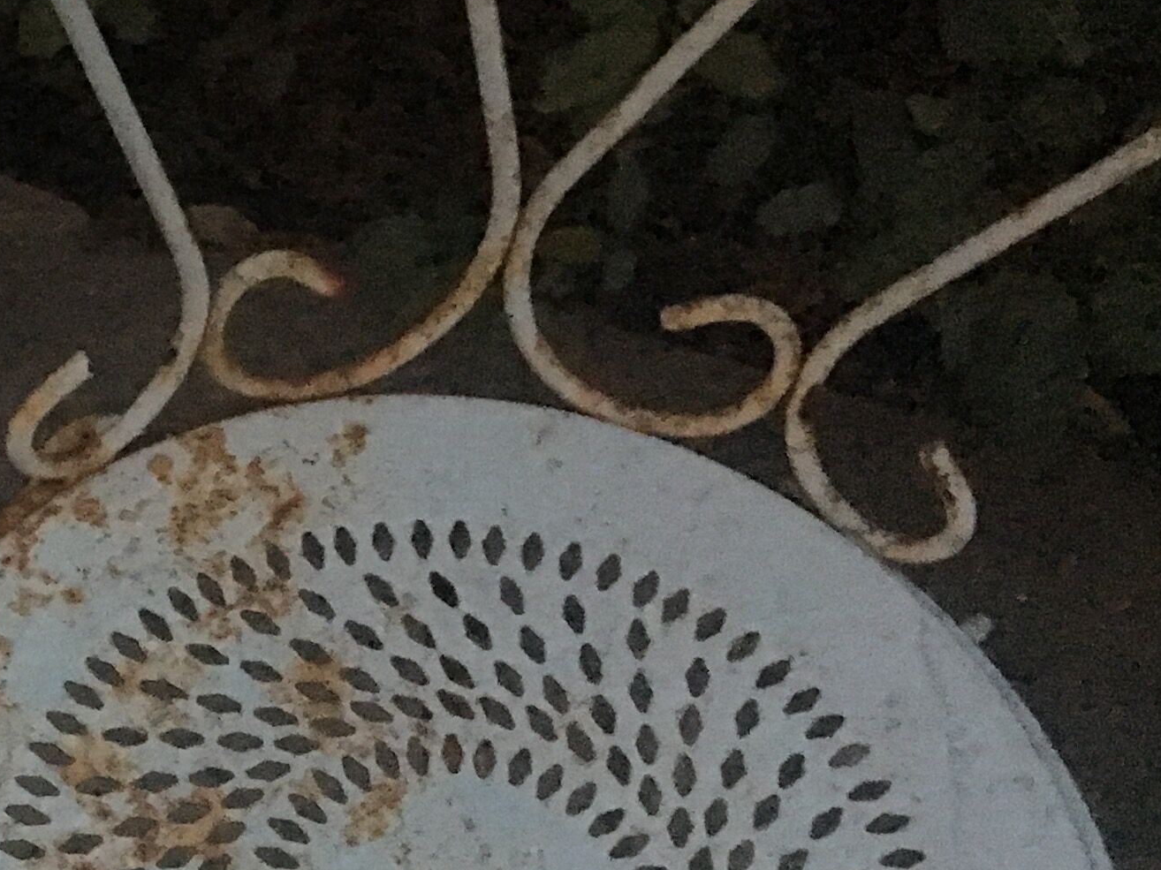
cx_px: -390
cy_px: 1040
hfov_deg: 20.0
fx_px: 2984
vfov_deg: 16.0
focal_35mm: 89
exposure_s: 1/17
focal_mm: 4.15
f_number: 2.2
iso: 800
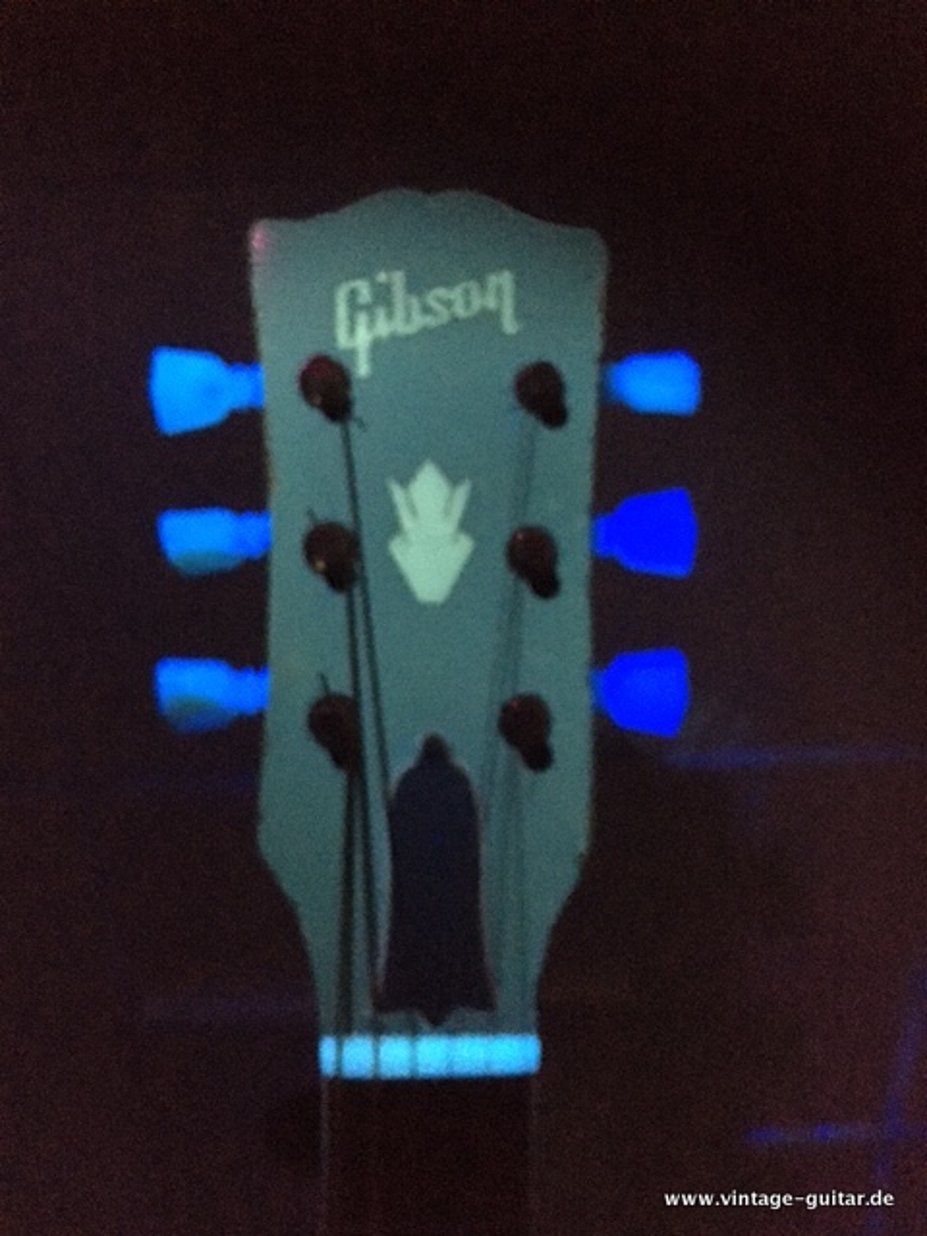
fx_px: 1035
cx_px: 464
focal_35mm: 29
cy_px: 618
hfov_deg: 48.2
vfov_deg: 61.7
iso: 2000
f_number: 2.2
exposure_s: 1/17
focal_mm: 4.15
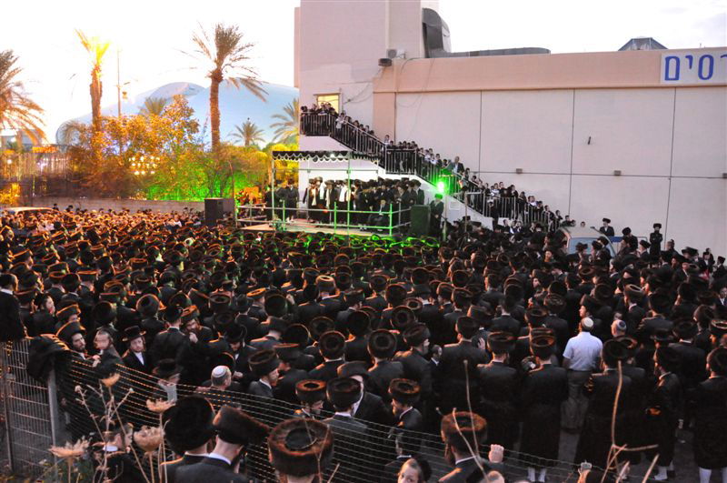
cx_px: 364
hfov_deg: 67.5
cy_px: 242
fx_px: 544
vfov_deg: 47.8
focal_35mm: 27
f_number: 3.5
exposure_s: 1/15
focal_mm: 18
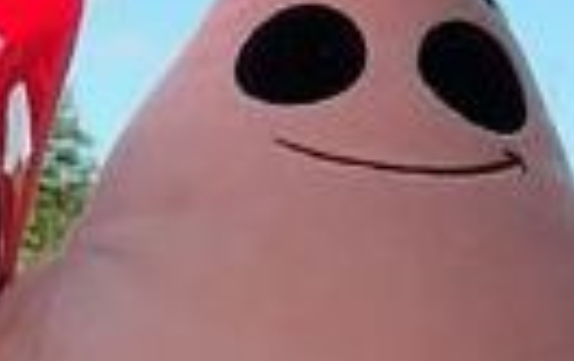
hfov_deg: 11.2
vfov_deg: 7.1
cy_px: 122
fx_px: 2915
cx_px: 367
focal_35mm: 186
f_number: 2
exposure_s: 1/968
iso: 100
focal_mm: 2.75
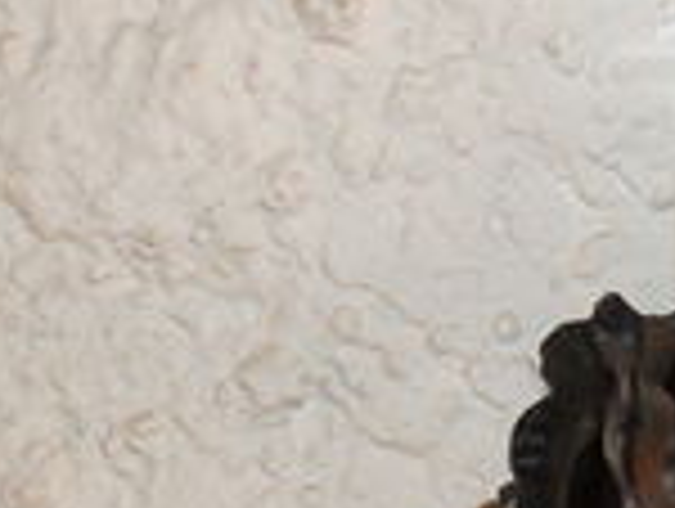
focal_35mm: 140
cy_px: 319
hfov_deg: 13.8
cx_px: 747
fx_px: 2734
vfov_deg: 10.6
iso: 200
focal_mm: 6.3
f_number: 3.2
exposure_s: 1/45
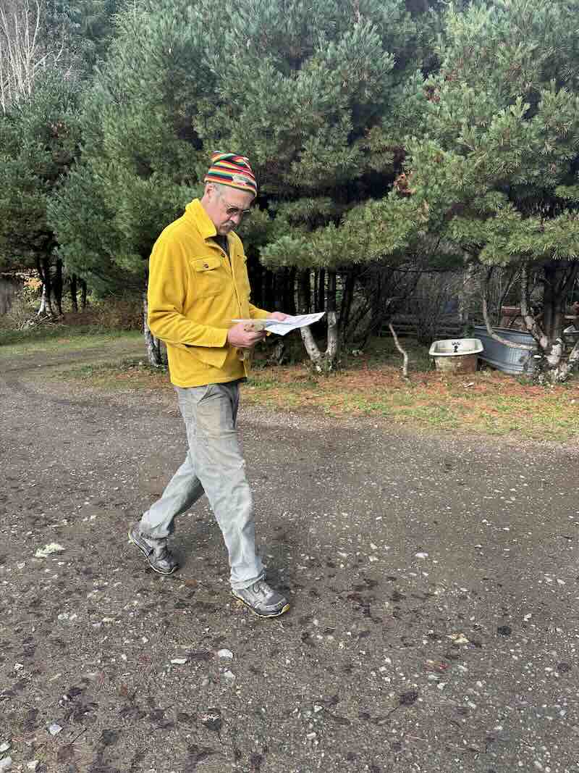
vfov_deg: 71.6
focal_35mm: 24
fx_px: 535
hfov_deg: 56.8
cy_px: 386
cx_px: 290
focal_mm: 6.86
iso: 80
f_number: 1.78
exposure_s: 1/667
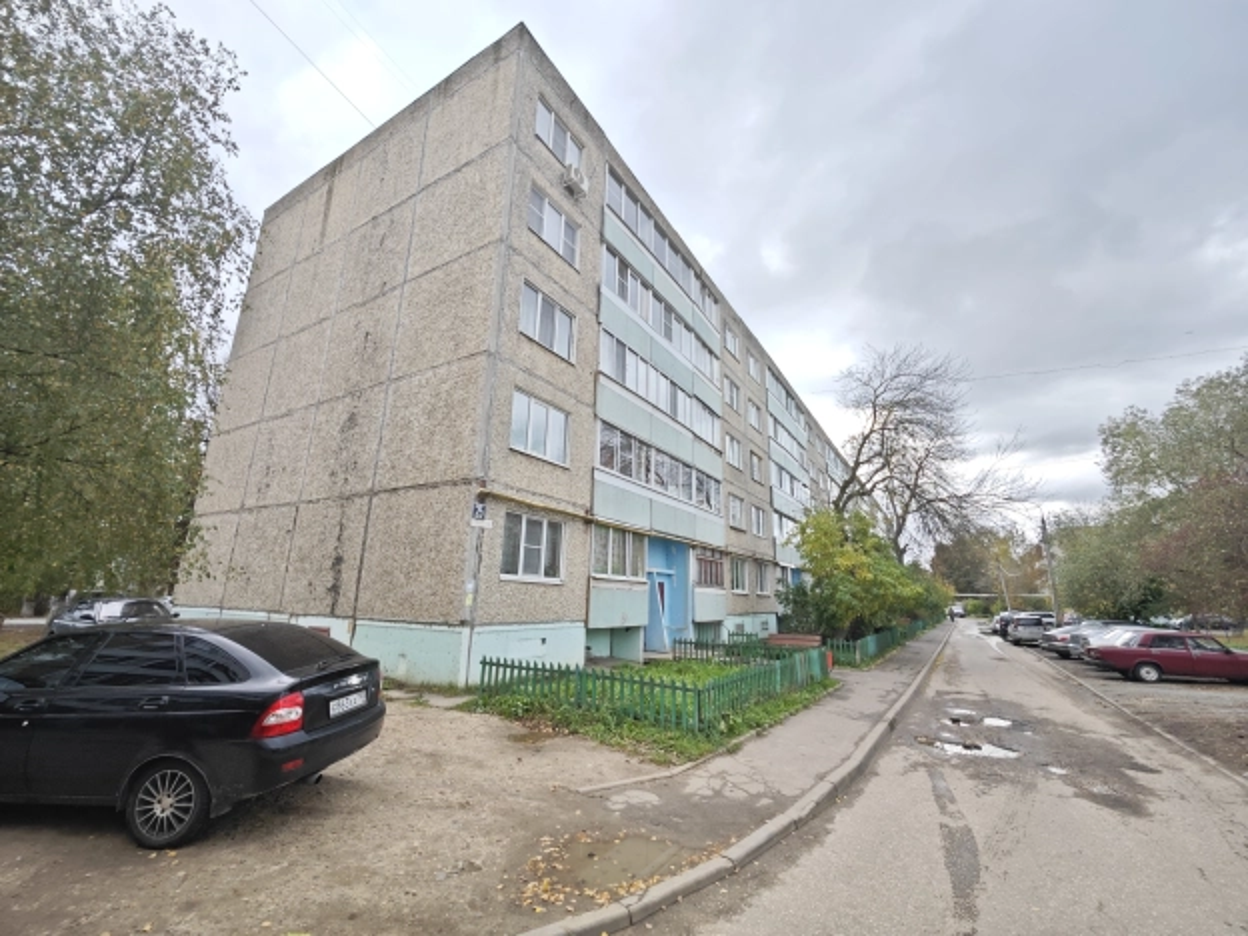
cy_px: 468
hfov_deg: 102.1
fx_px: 505
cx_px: 624
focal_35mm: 14
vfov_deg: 85.7
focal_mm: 2.16
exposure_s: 1/60.1
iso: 50
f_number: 2.2
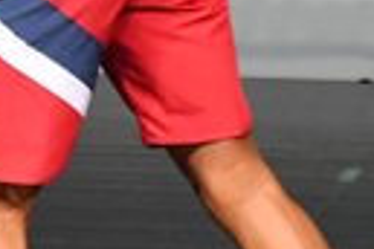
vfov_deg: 0.6
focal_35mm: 2261
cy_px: 6
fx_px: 23487
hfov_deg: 0.9
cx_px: 13
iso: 5000
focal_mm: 250
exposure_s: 1/400
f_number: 5.6
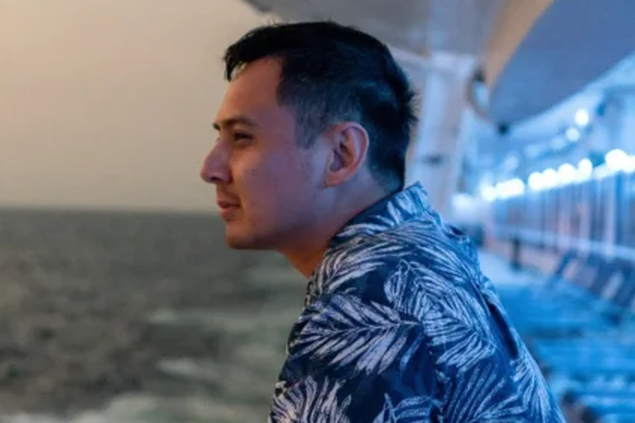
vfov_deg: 19.9
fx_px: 1199
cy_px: 314
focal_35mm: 68
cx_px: 390
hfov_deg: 29.6
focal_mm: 28
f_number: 2
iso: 5000
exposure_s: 1/250
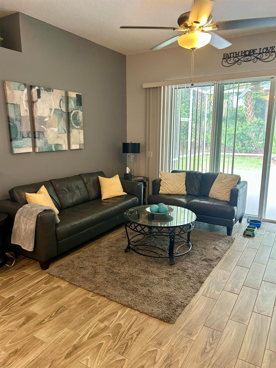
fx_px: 276
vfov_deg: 67.3
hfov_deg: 53.1
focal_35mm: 26
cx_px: 138
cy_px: 184
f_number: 1.5
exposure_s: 1/60
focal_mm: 5.7
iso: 200
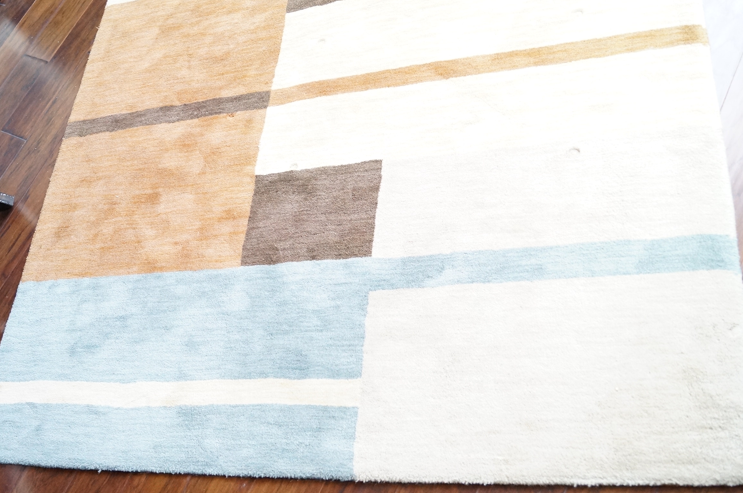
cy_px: 237
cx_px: 377
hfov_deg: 54.5
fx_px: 721
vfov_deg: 37.7
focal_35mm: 35
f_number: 4
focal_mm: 22
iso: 2500
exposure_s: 1/60
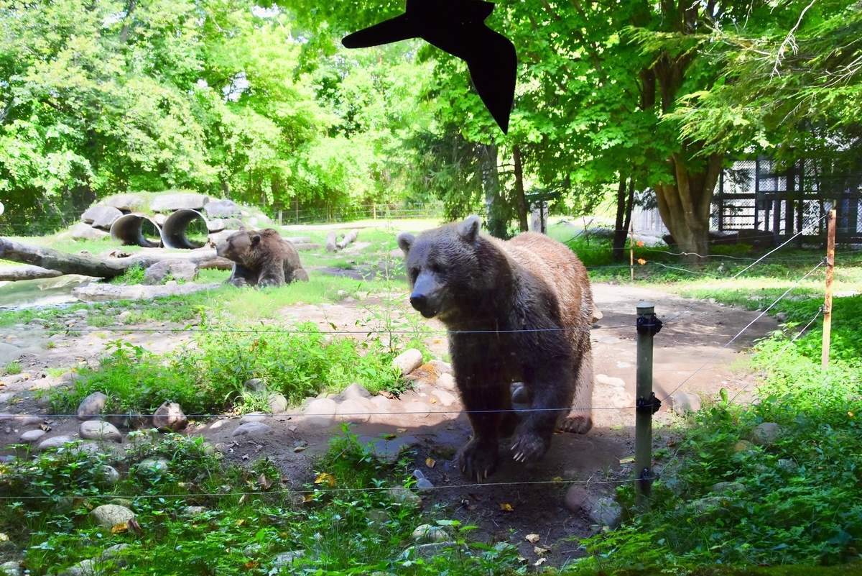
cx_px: 431
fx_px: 790
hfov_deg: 57.2
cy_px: 288
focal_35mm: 33
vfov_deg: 40.0
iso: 400
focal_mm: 22
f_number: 6.3
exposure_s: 1/160
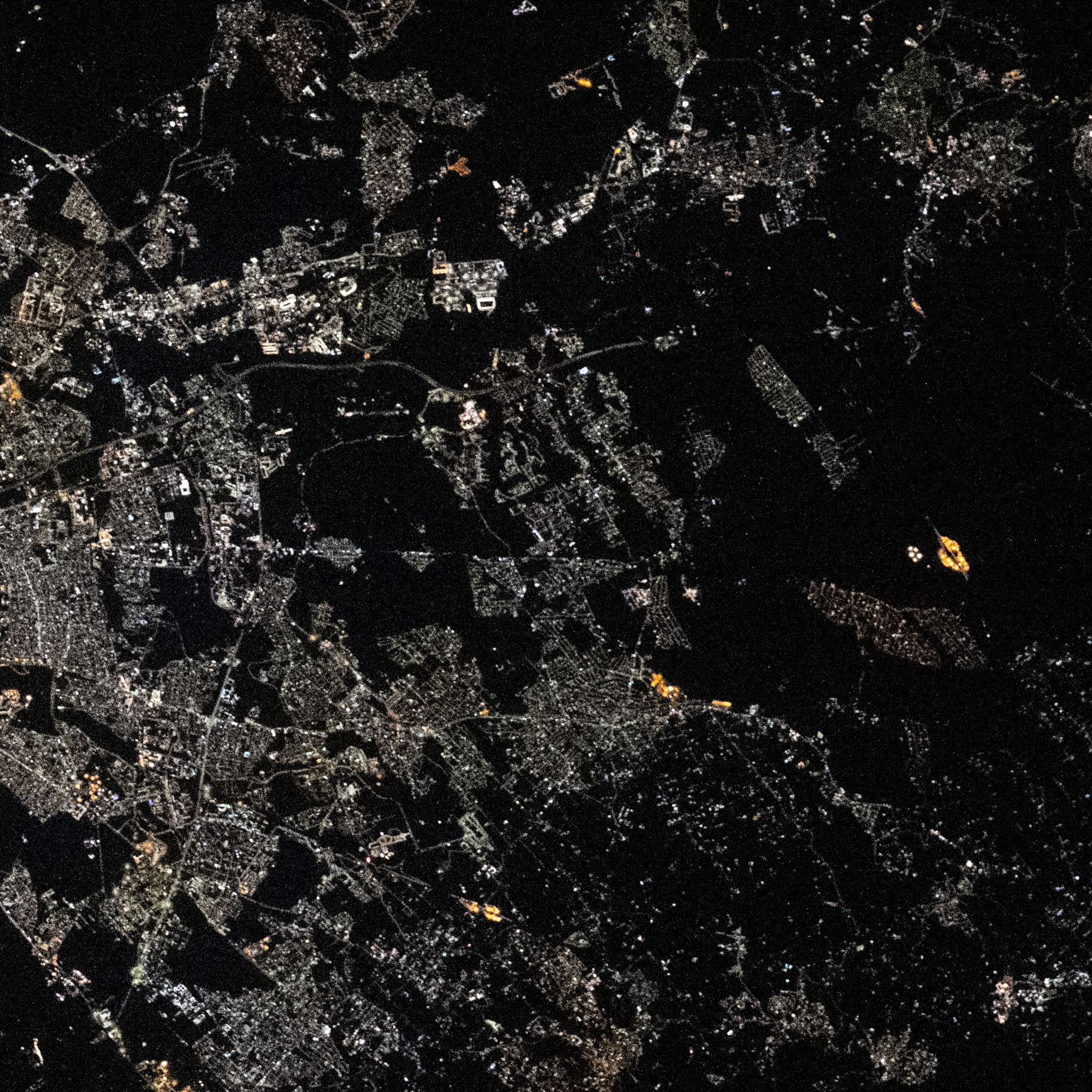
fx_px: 27089
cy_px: 650
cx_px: -339
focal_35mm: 759
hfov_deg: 2.3
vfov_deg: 2.3
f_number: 2
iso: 25600
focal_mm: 200
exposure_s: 1/125
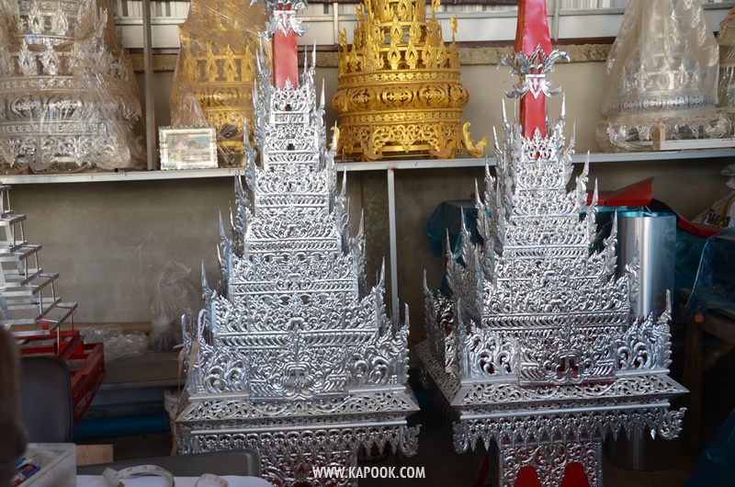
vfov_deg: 34.1
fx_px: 795
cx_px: 368
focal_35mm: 39
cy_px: 244
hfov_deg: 49.6
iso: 100
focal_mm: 26
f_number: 3.8
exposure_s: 1/25
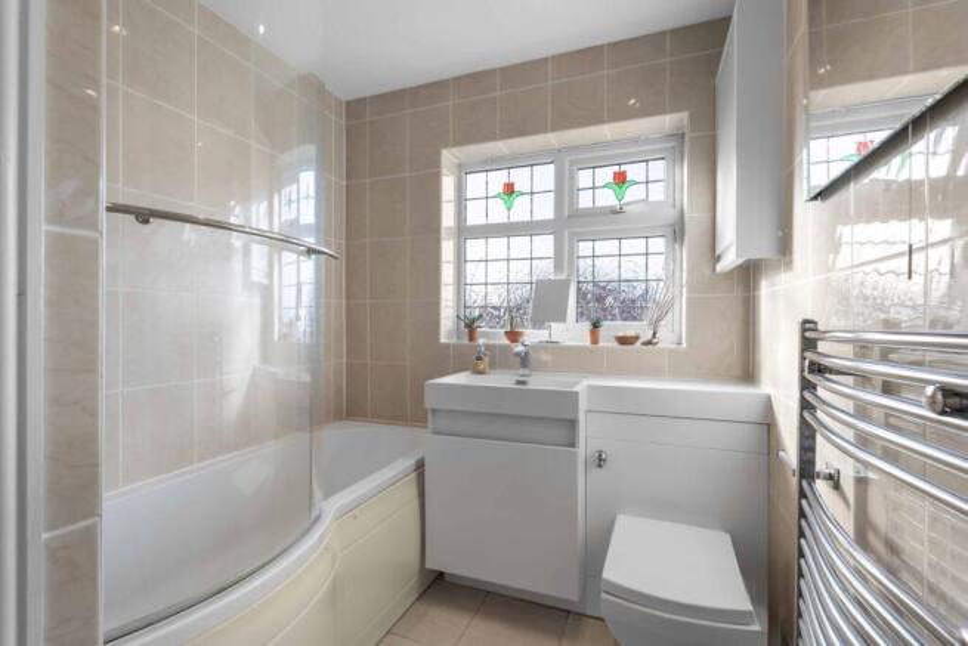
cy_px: 323
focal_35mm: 16
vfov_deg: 72.1
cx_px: 484
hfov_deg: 95.0
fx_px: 444
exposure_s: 1/30
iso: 320
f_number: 8
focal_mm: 16.5
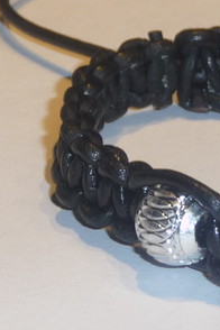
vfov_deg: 7.5
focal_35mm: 274
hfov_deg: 5.0
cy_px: 153
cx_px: 301
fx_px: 2511
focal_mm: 13.1
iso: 100
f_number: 4.6
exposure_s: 1/40
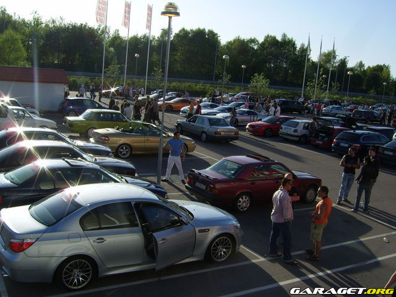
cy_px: 148
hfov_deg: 49.0
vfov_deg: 37.7
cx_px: 198
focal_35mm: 38
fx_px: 435
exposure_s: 1/400
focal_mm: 7.8
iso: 50
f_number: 6.4
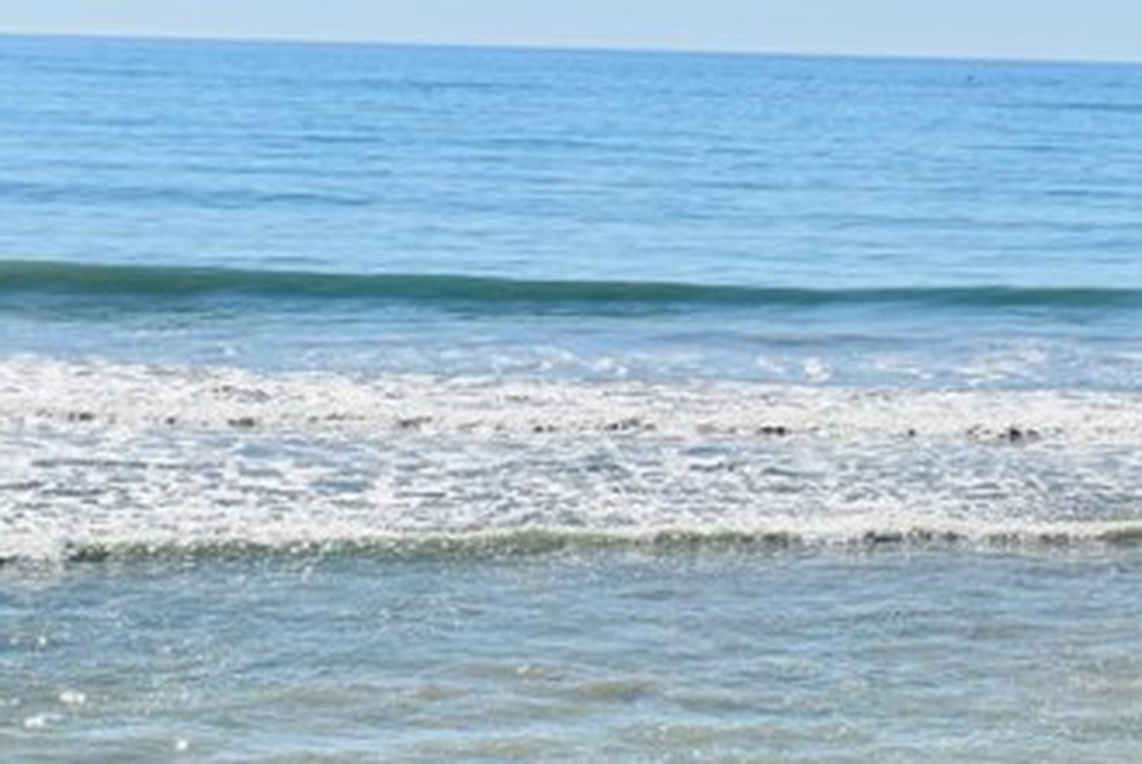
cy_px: 297
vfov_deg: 11.8
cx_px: 1246
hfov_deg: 17.0
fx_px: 3701
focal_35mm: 117
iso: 100
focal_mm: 25
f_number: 10
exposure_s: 1/400
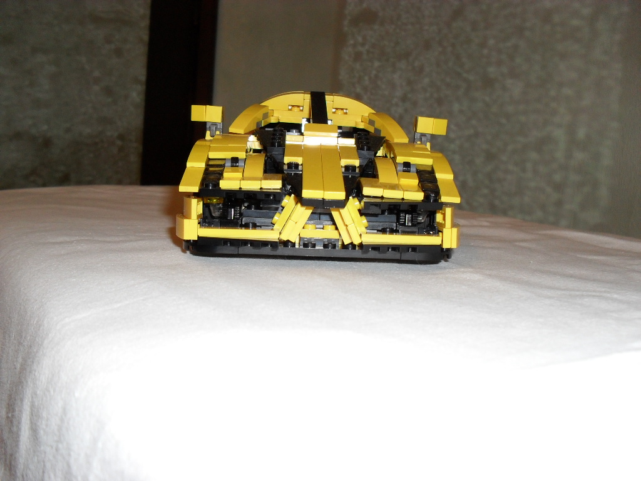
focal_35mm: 35
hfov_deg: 52.6
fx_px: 648
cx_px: 320
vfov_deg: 40.7
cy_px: 240
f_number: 3.2
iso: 200
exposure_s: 1/45
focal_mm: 6.3
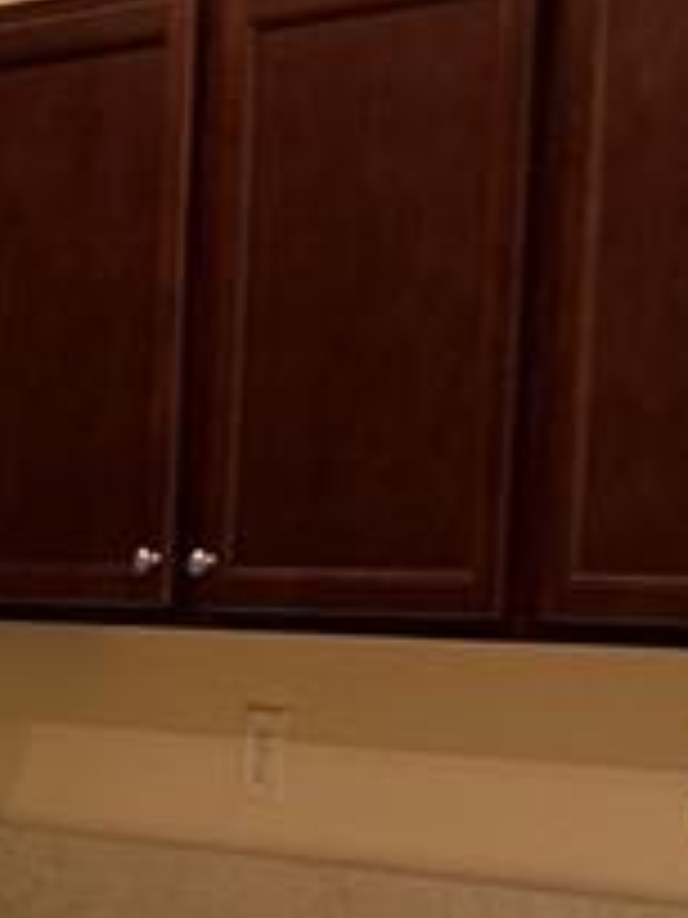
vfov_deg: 13.5
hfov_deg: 9.8
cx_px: -679
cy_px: 1179
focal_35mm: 141
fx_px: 3737
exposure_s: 1/60
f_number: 1.78
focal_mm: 6.86
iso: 160
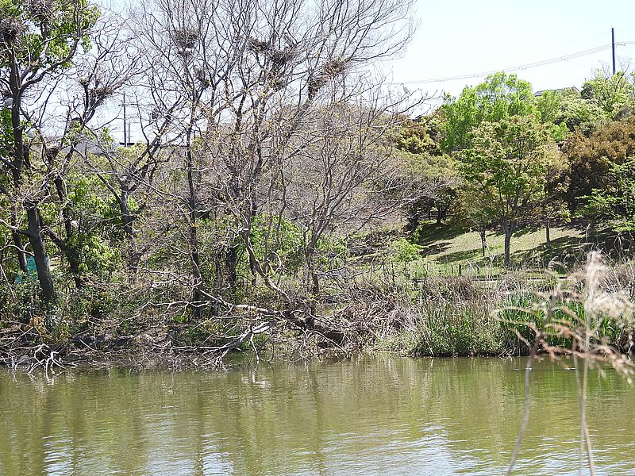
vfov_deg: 18.4
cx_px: 318
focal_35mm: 80
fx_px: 1468
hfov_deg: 24.4
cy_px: 238
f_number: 3.5
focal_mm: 14.3
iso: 100
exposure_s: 1/500
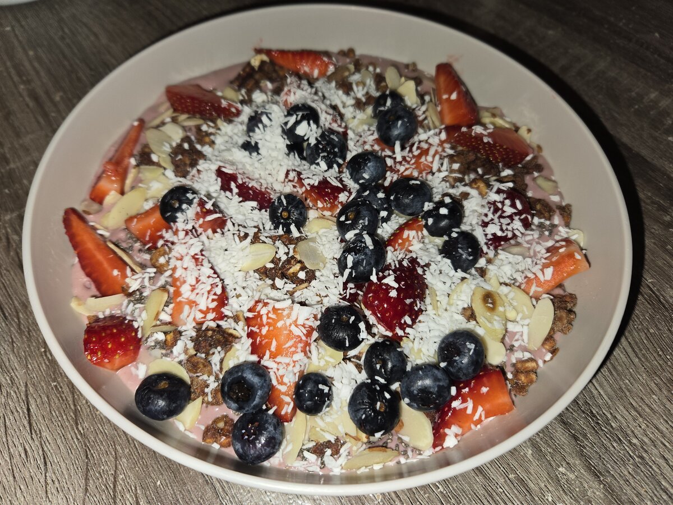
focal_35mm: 23
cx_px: 336
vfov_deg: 58.9
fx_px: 447
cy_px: 252
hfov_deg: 73.9
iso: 25
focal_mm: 5.4
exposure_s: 1/117
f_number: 1.8
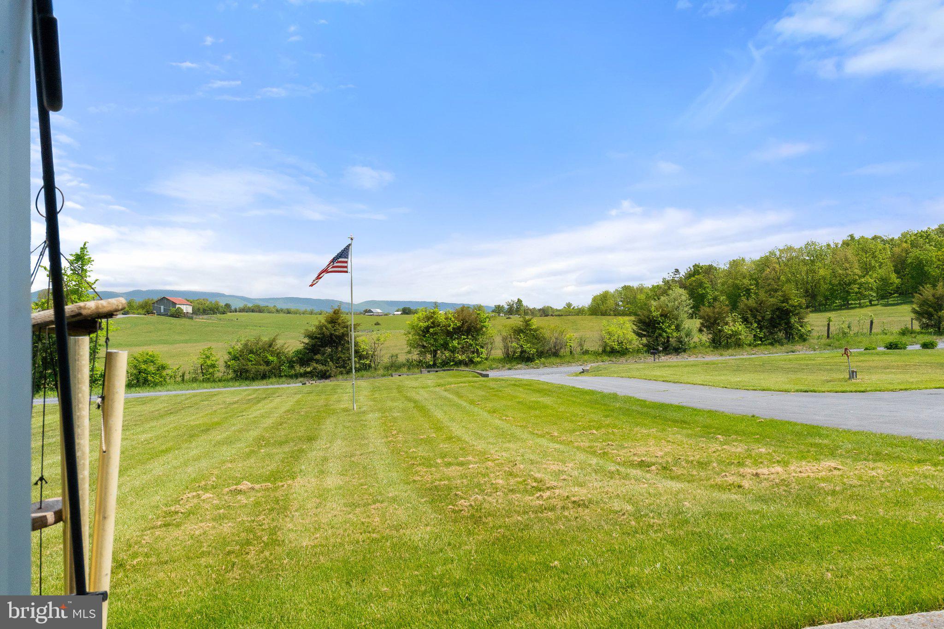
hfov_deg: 67.4
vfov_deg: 47.9
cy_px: 314
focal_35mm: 27
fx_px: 708
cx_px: 472
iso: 640
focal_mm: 18
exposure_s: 1/3200
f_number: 8
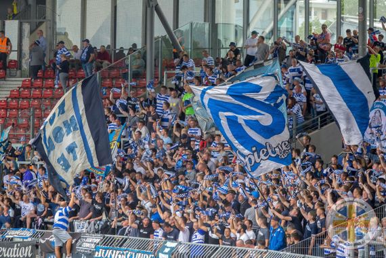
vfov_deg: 6.2
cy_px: 129
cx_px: 193
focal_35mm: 221
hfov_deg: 9.3
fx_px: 2369
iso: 500
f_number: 4
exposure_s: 1/1000
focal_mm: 81.1
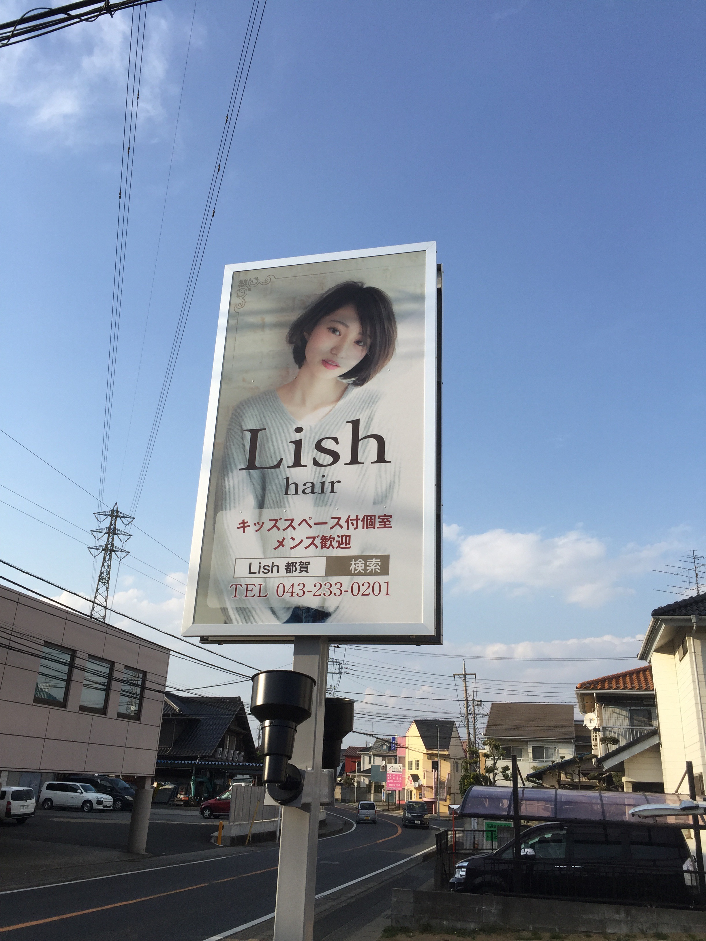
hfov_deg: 48.2
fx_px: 789
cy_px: 470
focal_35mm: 29
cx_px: 353
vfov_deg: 61.7
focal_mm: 4.15
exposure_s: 1/1883
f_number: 2.2
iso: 32
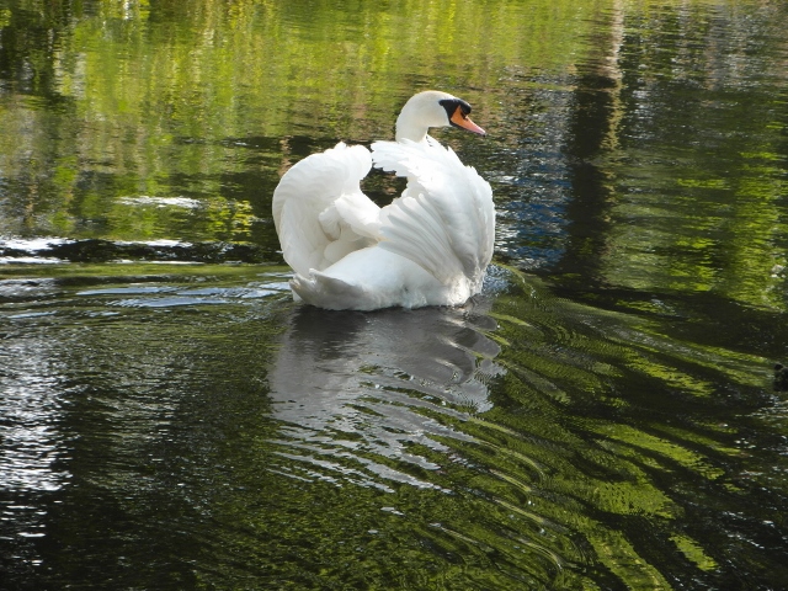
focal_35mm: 320
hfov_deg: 6.2
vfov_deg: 4.6
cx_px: 394
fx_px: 7284
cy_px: 296
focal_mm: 57
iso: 100
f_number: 5.5
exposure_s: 1/90
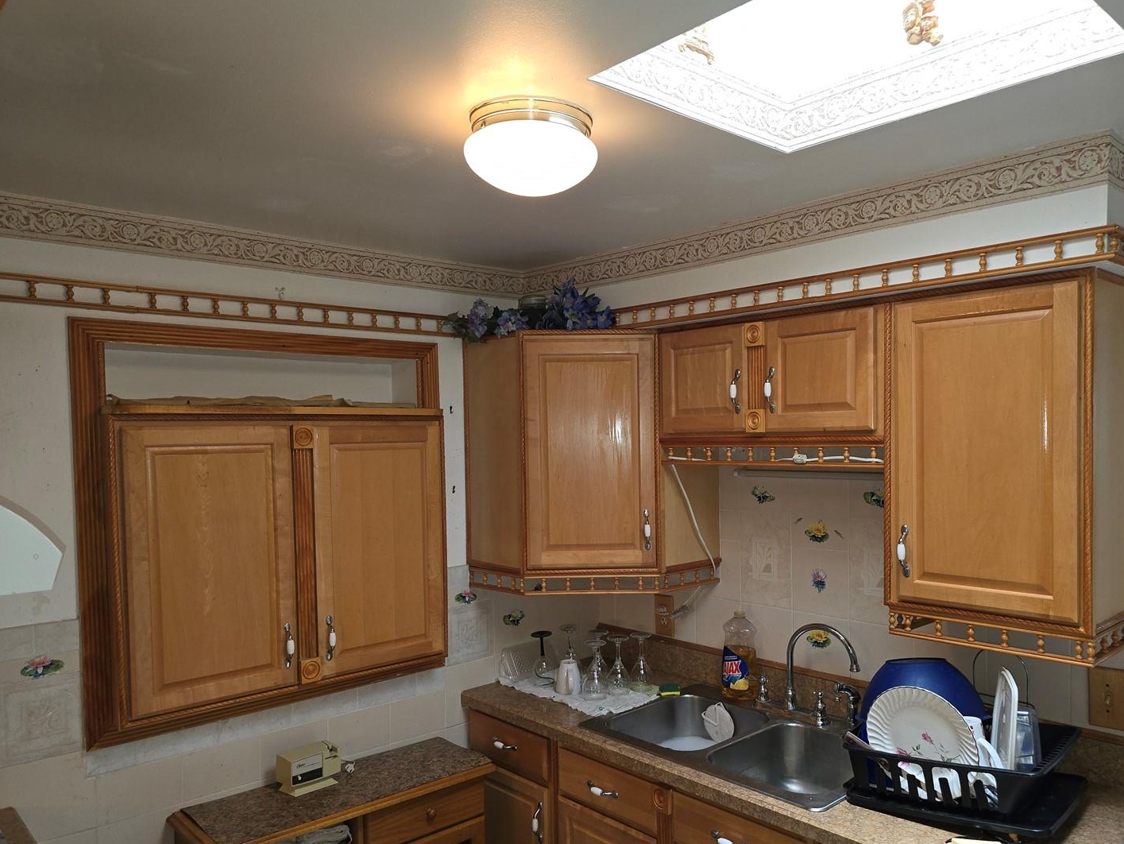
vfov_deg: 53.0
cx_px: 620
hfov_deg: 67.1
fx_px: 844
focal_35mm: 26
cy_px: 461
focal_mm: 6.3
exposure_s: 1/60
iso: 125
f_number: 1.7
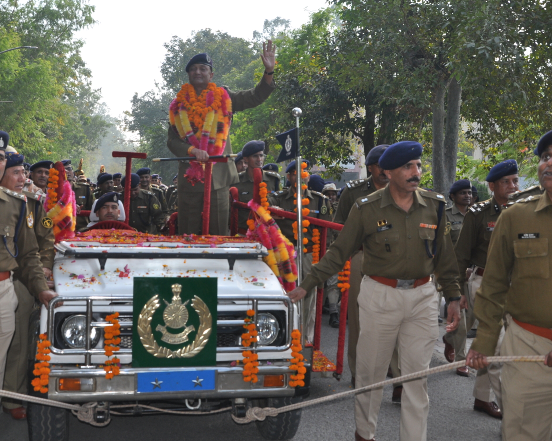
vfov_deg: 17.3
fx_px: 1454
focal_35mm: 89
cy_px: 221
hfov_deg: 21.5
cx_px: 229
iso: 200
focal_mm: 52
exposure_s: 1/200
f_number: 8
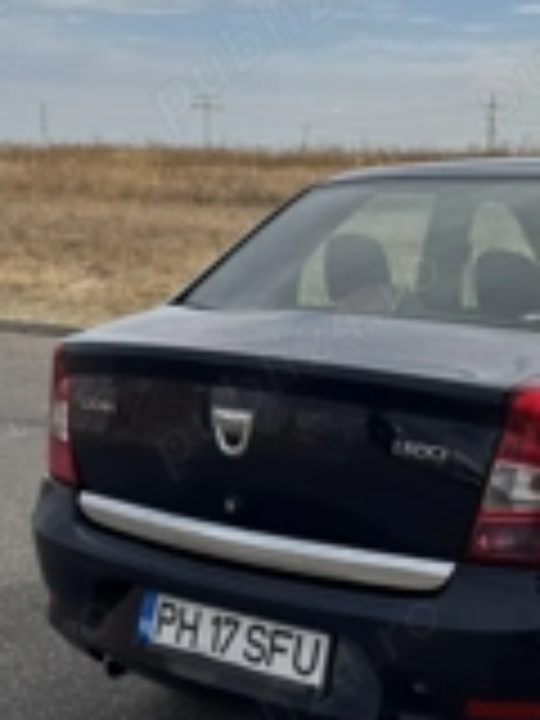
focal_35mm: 60
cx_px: 432
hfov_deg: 24.0
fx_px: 1248
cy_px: 428
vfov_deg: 32.1
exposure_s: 1/5814
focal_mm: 6.76
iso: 80
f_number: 1.78
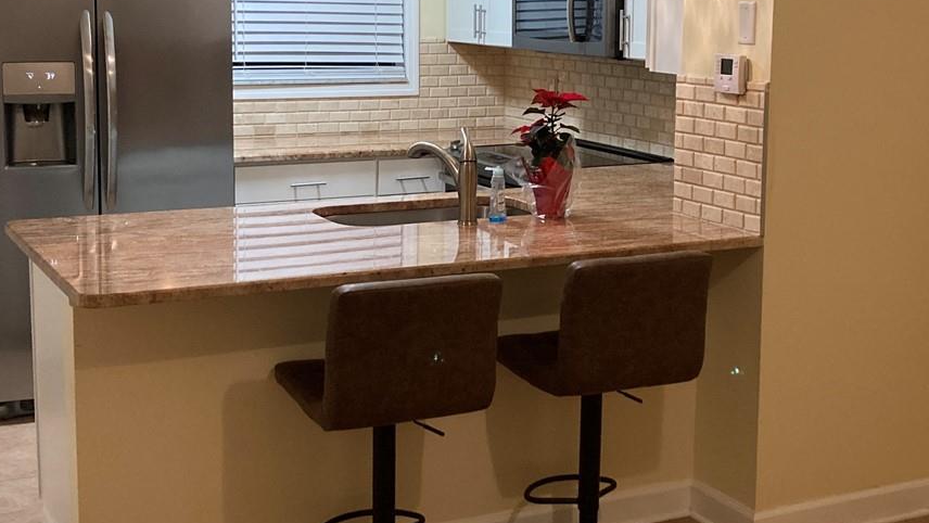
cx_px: 495
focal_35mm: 57
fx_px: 1404
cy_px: 166
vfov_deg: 21.0
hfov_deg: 36.6
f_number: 1.8
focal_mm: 3.99
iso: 200
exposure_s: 1/60
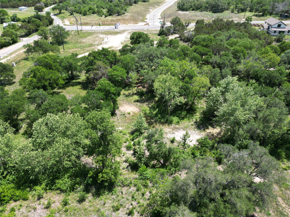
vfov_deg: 56.8
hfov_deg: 71.6
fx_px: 201
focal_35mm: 24
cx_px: 145
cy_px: 108
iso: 100
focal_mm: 6.72
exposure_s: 1/1250
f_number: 1.7
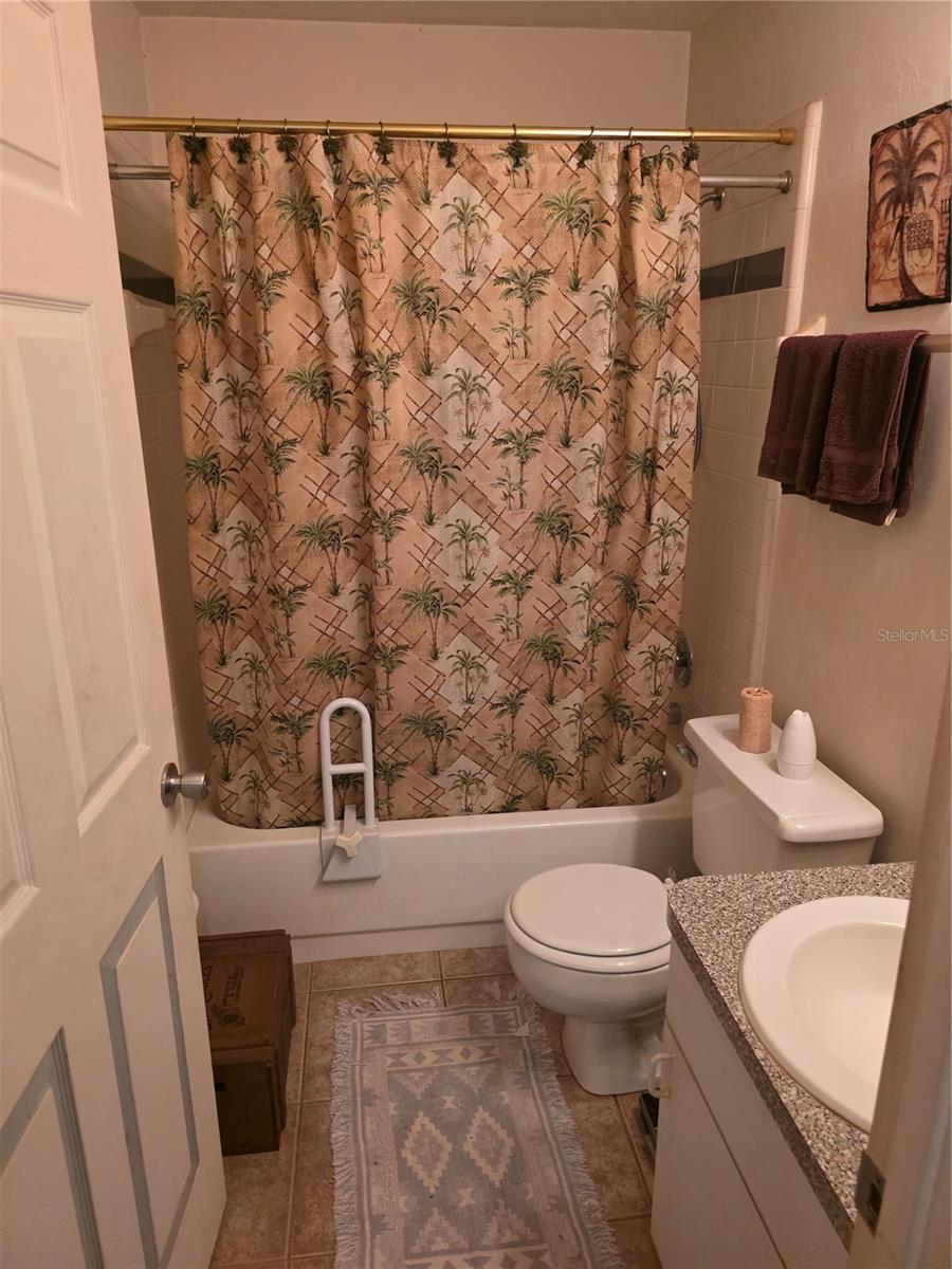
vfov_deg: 73.9
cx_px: 476
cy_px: 634
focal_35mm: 23
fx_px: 843
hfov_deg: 58.9
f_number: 1.7
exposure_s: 1/120
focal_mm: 6.3
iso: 1000
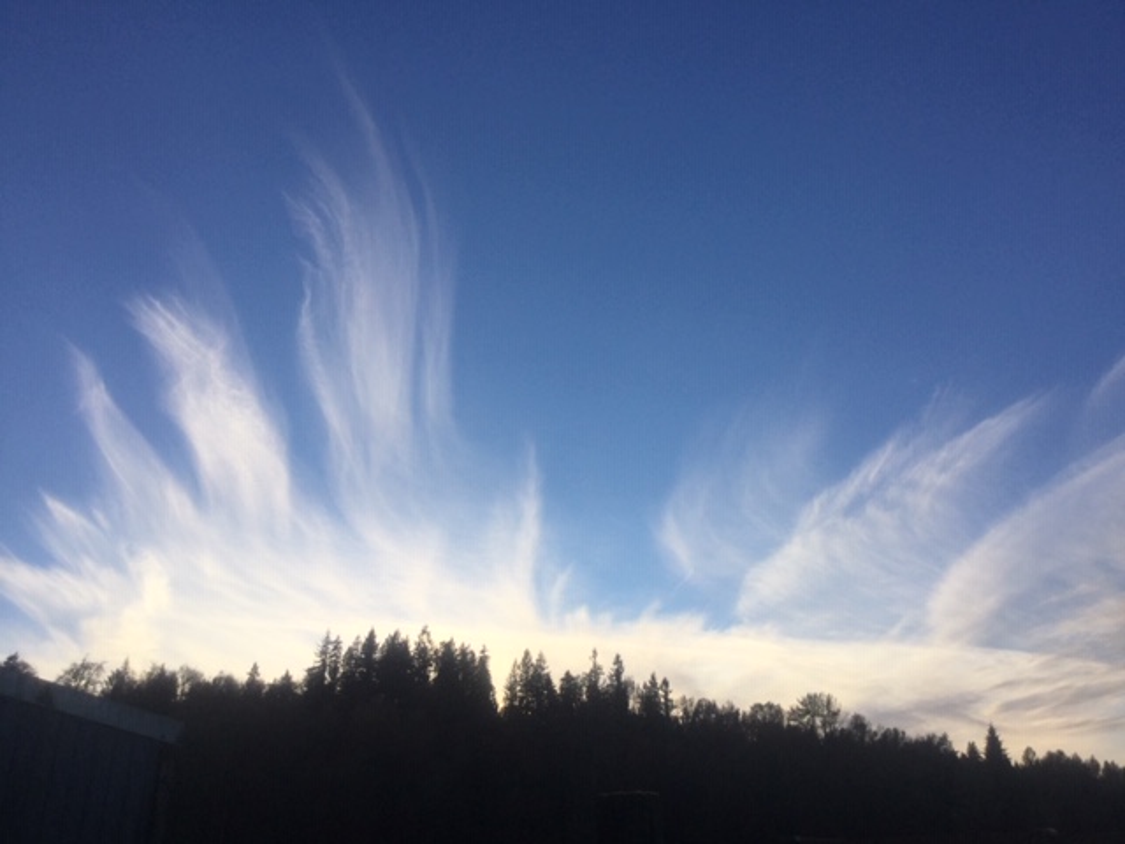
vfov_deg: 45.4
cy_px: 422
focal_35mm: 31
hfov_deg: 58.4
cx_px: 562
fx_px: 1007
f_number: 2.4
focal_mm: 3.3
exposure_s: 1/783
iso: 25
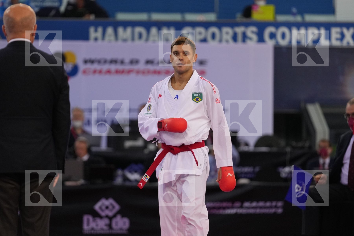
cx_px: 177
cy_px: 118
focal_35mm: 300
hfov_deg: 6.9
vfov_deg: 4.6
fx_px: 2950
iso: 2000
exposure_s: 1/1000
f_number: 2.8
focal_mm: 200
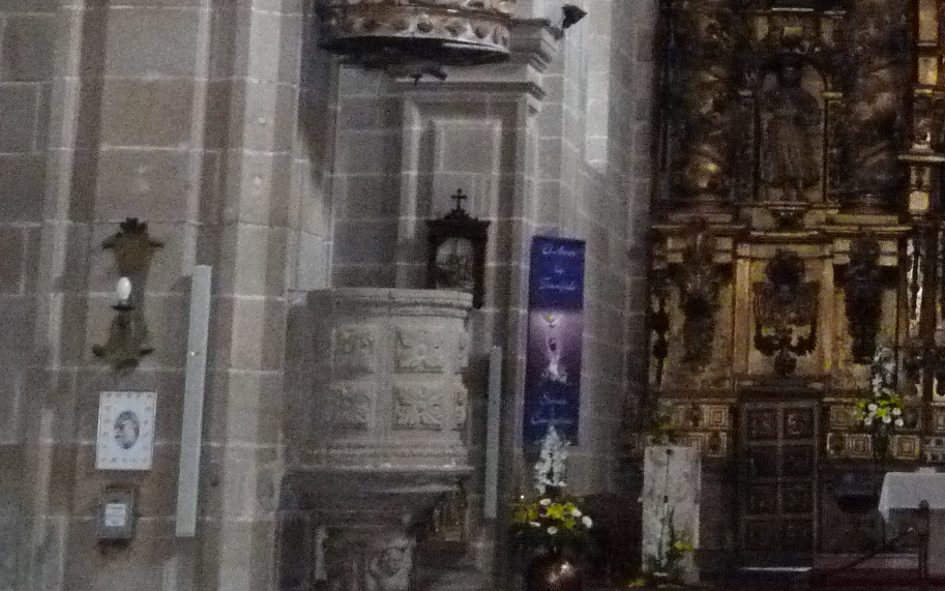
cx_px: 1049
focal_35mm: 107
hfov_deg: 18.7
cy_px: -145
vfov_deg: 11.9
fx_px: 2756
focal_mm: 6.5
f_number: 3.1
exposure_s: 1/15
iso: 800
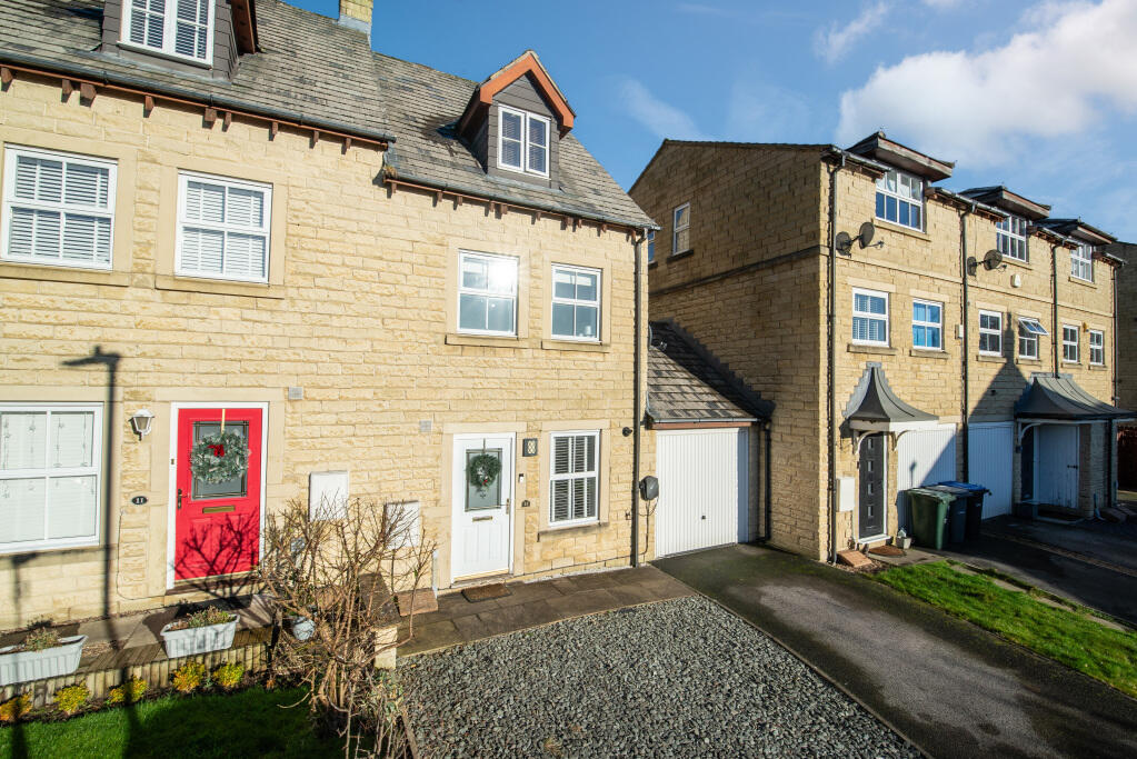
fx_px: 474
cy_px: 380
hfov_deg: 100.4
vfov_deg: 77.4
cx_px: 568
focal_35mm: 15
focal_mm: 15
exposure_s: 1/500
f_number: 11
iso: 320
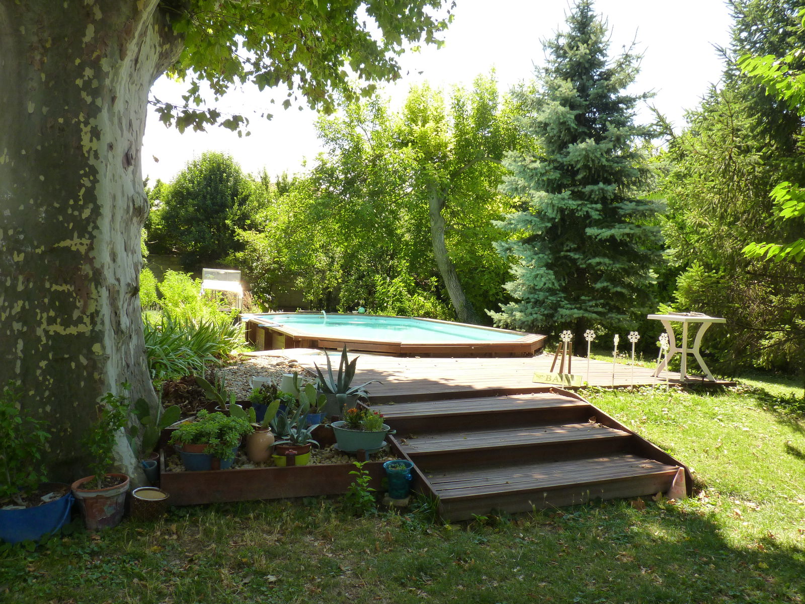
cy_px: 302
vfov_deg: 51.4
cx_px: 402
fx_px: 628
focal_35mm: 27
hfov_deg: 65.3
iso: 125
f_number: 4
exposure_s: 1/125
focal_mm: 4.8
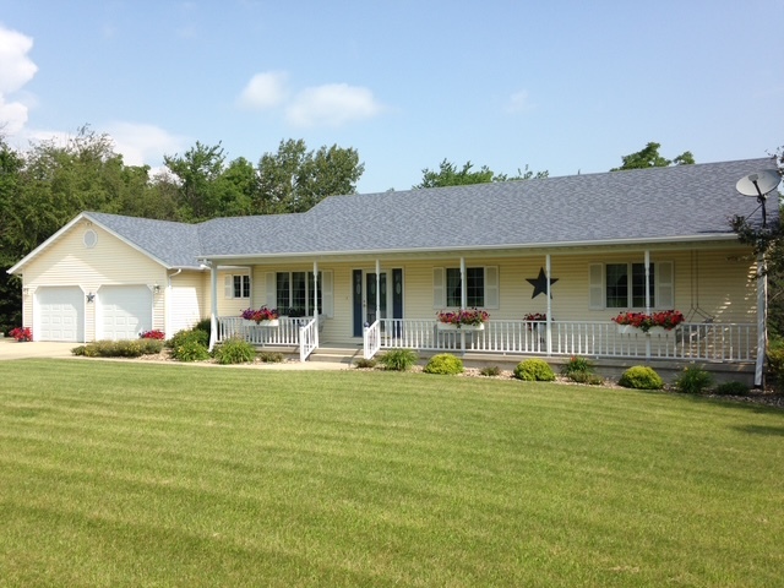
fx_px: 747
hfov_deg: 55.4
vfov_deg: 42.9
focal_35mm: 33
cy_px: 294
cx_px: 392
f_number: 2.4
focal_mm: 4.12
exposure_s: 1/1261
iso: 50
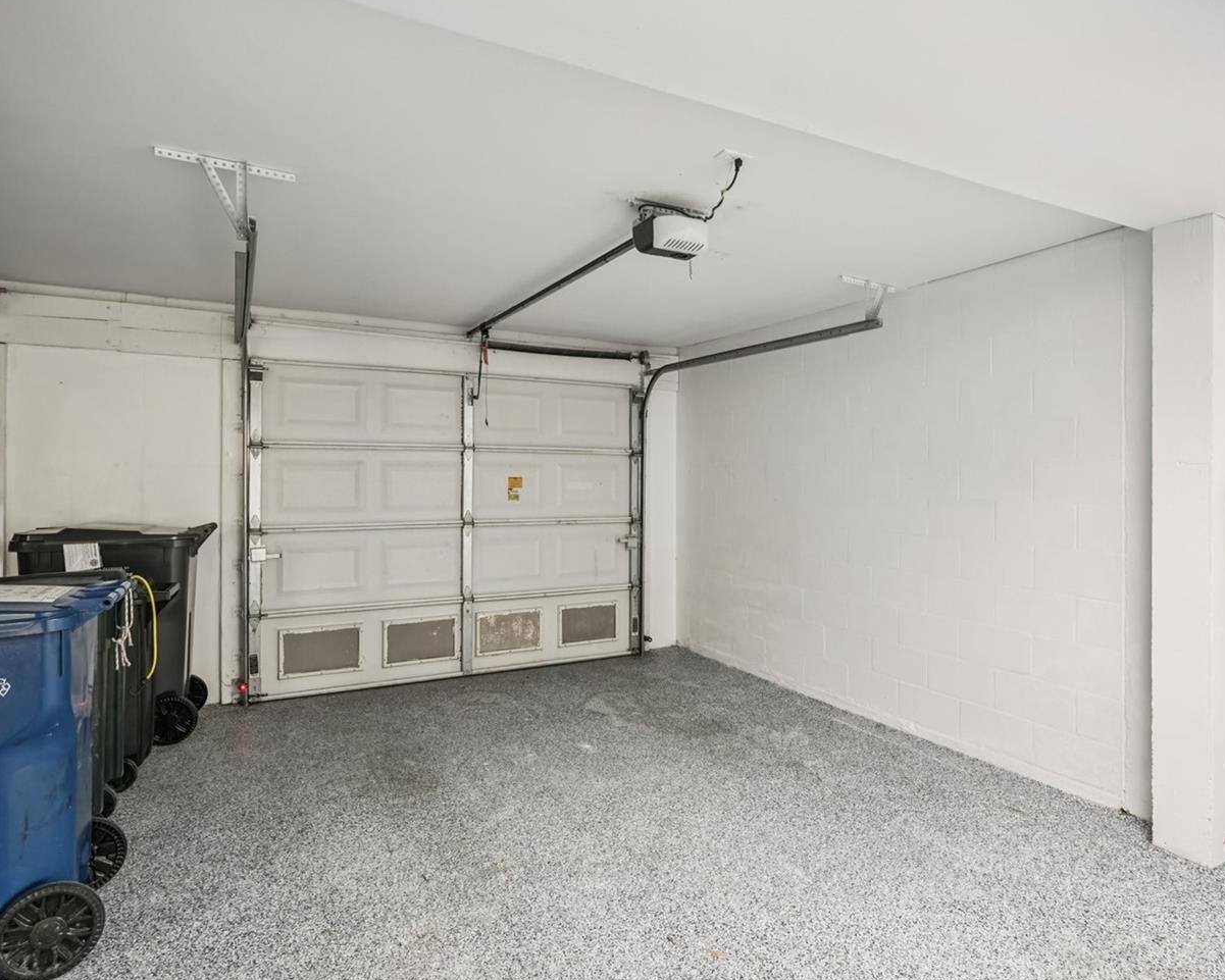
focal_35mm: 20
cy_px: 483
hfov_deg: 80.3
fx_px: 725
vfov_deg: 68.1
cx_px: 652
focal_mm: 16
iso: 400
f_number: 8
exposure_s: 1/3.33
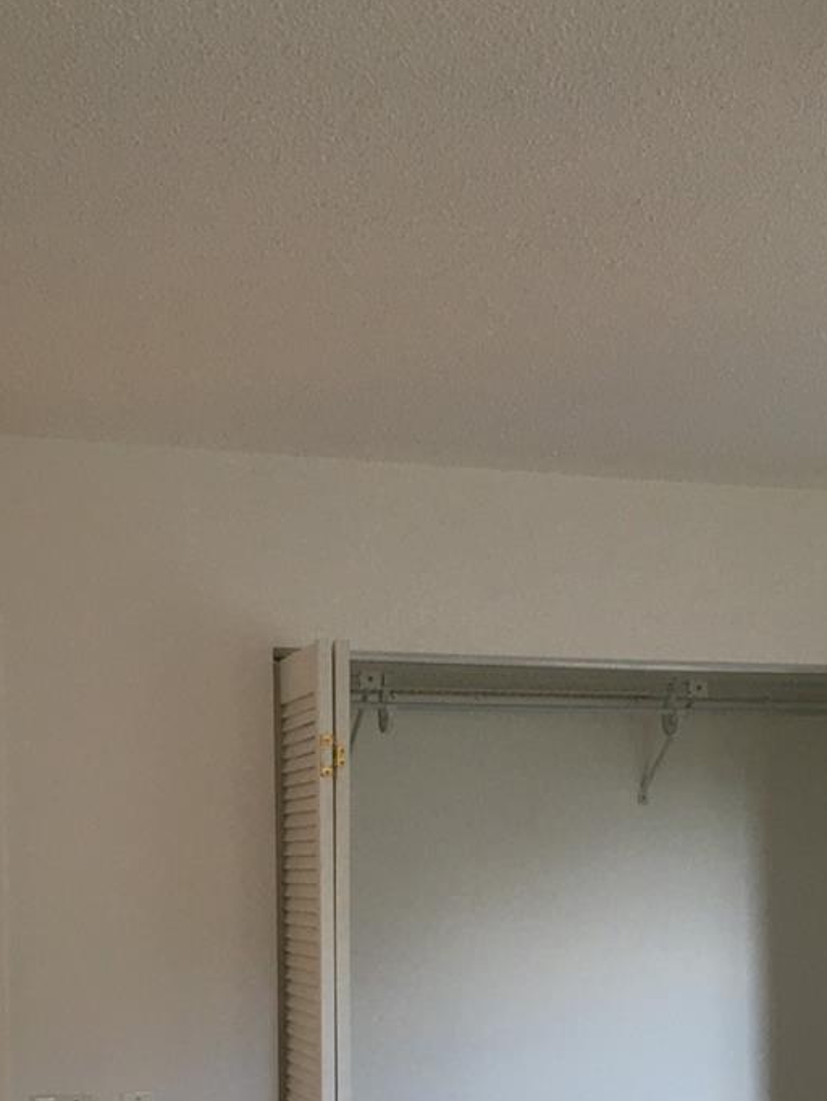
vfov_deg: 35.8
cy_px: 935
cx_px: 439
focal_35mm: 51
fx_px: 1624
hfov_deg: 28.6
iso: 80
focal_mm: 4.15
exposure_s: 1/30
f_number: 2.2
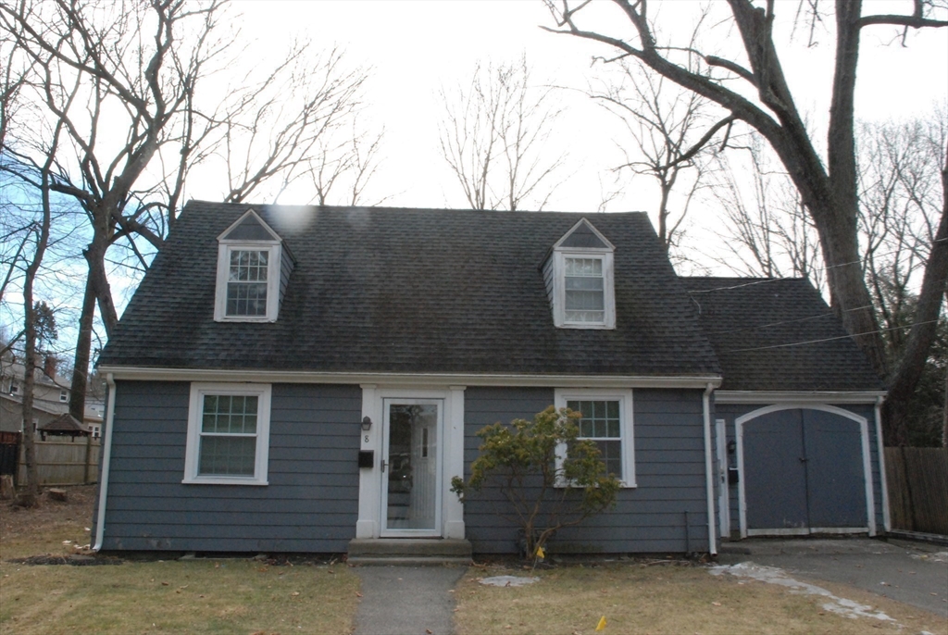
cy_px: 318
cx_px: 474
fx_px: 791
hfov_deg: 61.9
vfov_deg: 43.7
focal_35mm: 30
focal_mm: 20
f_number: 22
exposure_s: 1/200
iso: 1600
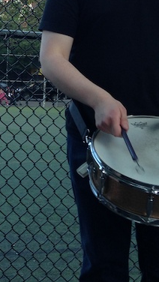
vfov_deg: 24.4
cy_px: 63
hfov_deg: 13.7
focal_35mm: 86
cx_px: -26
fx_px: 643
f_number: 2.4
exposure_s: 1/60
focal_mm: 4.13
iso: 64
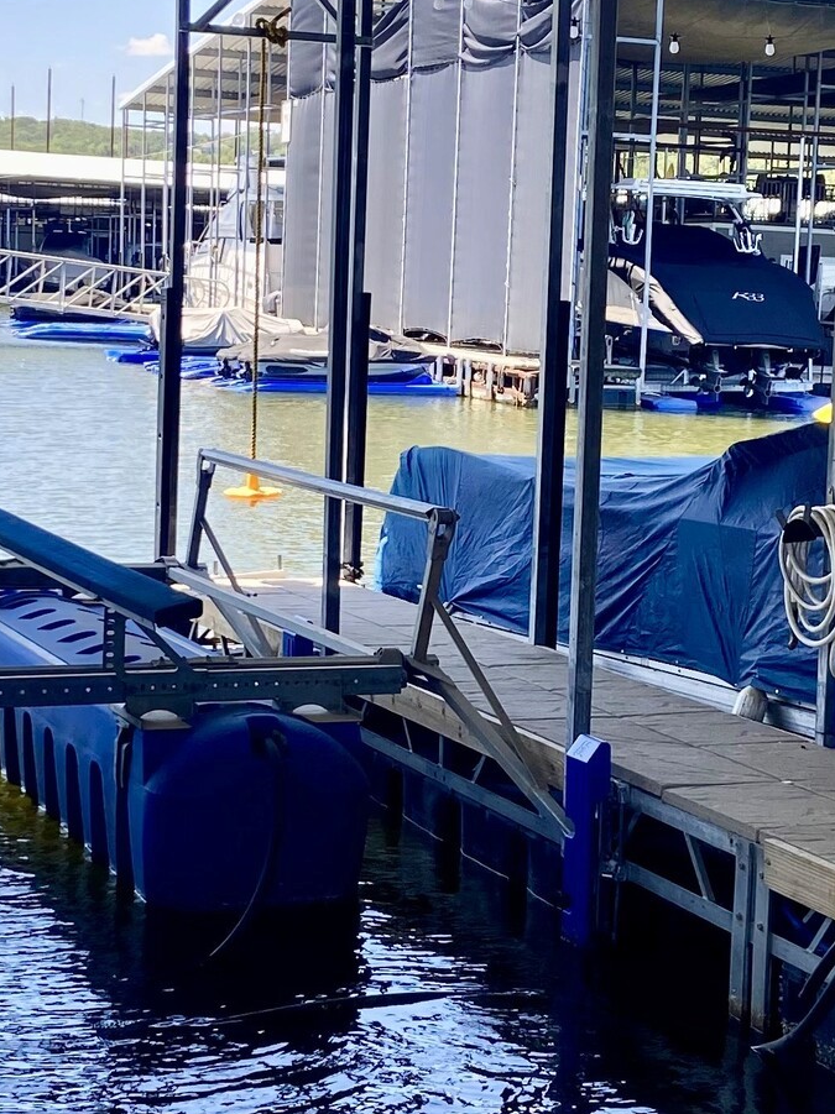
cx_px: 442
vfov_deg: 25.3
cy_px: 542
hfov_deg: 19.1
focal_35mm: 77
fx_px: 2478
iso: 32
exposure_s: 1/460
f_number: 1.8
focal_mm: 4.25
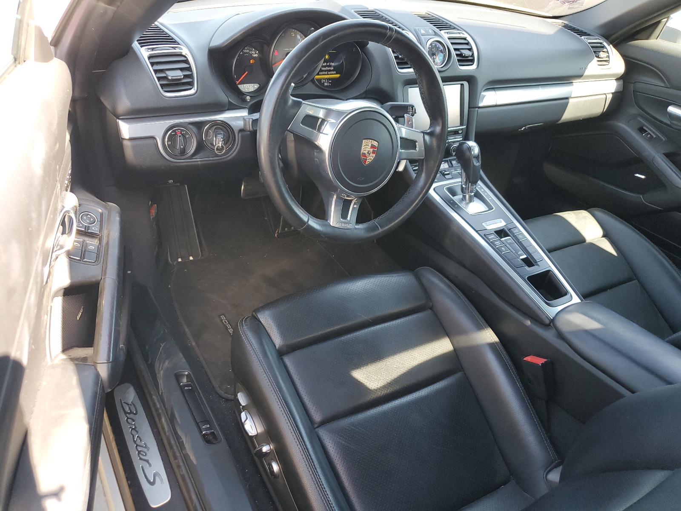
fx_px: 511
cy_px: 256
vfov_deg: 53.1
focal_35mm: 26
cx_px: 340
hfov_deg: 67.3
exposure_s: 1/120
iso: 76
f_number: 1.5
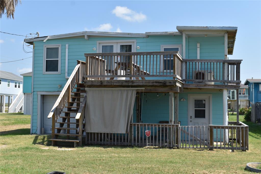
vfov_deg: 26.5
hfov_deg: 38.9
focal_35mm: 51
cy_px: 87
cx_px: 130
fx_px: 370
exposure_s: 1/250
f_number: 8
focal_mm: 34
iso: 100
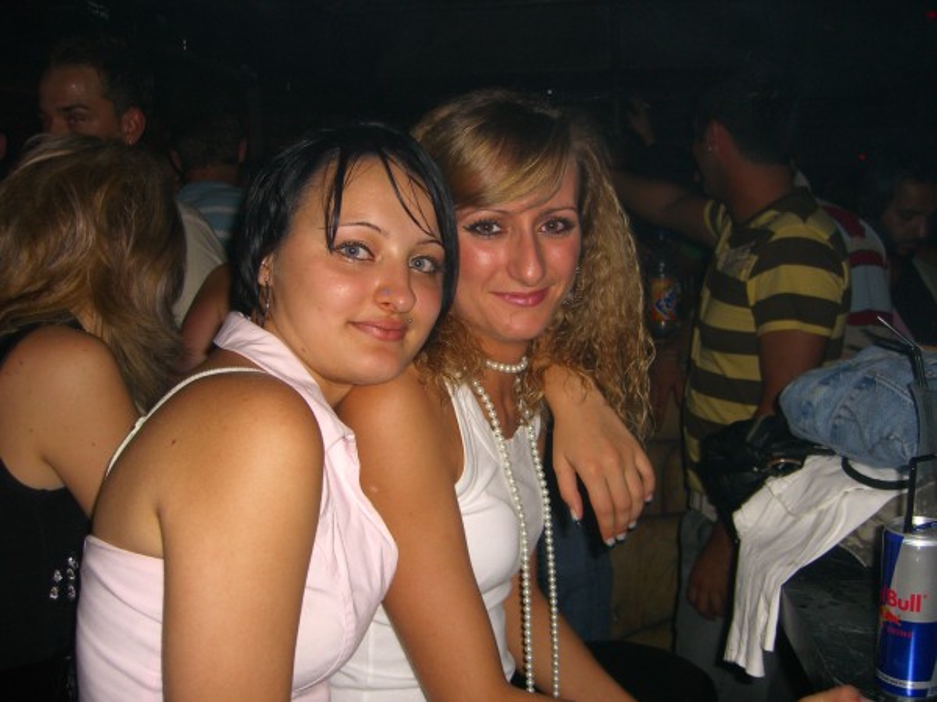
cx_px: 468
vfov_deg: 37.7
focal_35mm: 38
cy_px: 351
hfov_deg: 49.0
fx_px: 1029
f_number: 2.8
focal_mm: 7.9
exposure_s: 1/60
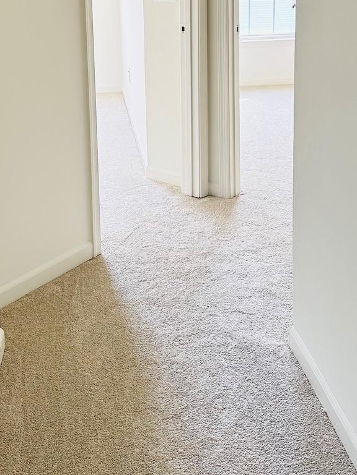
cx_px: 164
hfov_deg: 30.3
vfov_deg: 38.0
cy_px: 87
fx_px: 660
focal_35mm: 48
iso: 160
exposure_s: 1/121
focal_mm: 6.86
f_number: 1.78
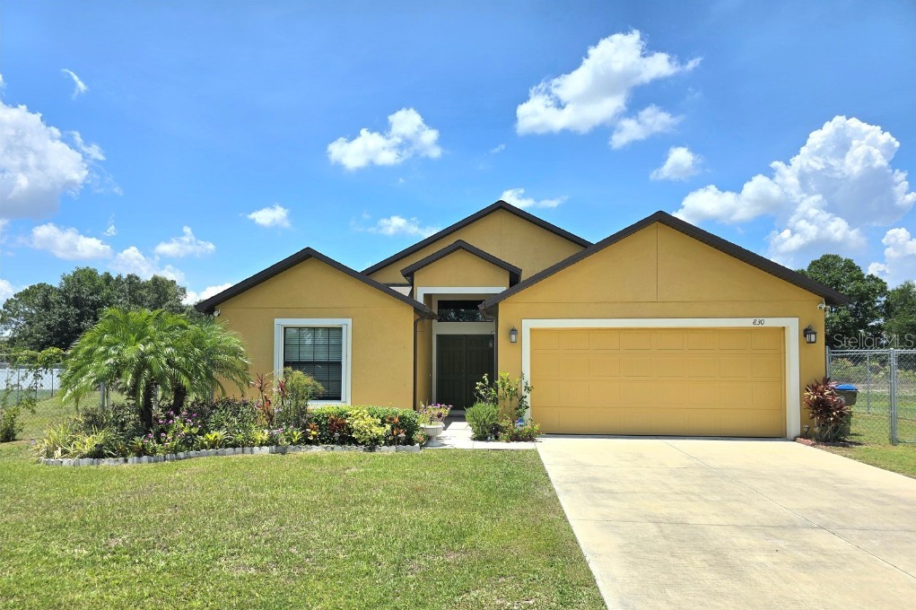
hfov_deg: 73.8
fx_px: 610
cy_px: 340
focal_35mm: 24
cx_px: 458
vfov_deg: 53.0
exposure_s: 1/1429
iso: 12
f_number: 1.7
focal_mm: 6.3
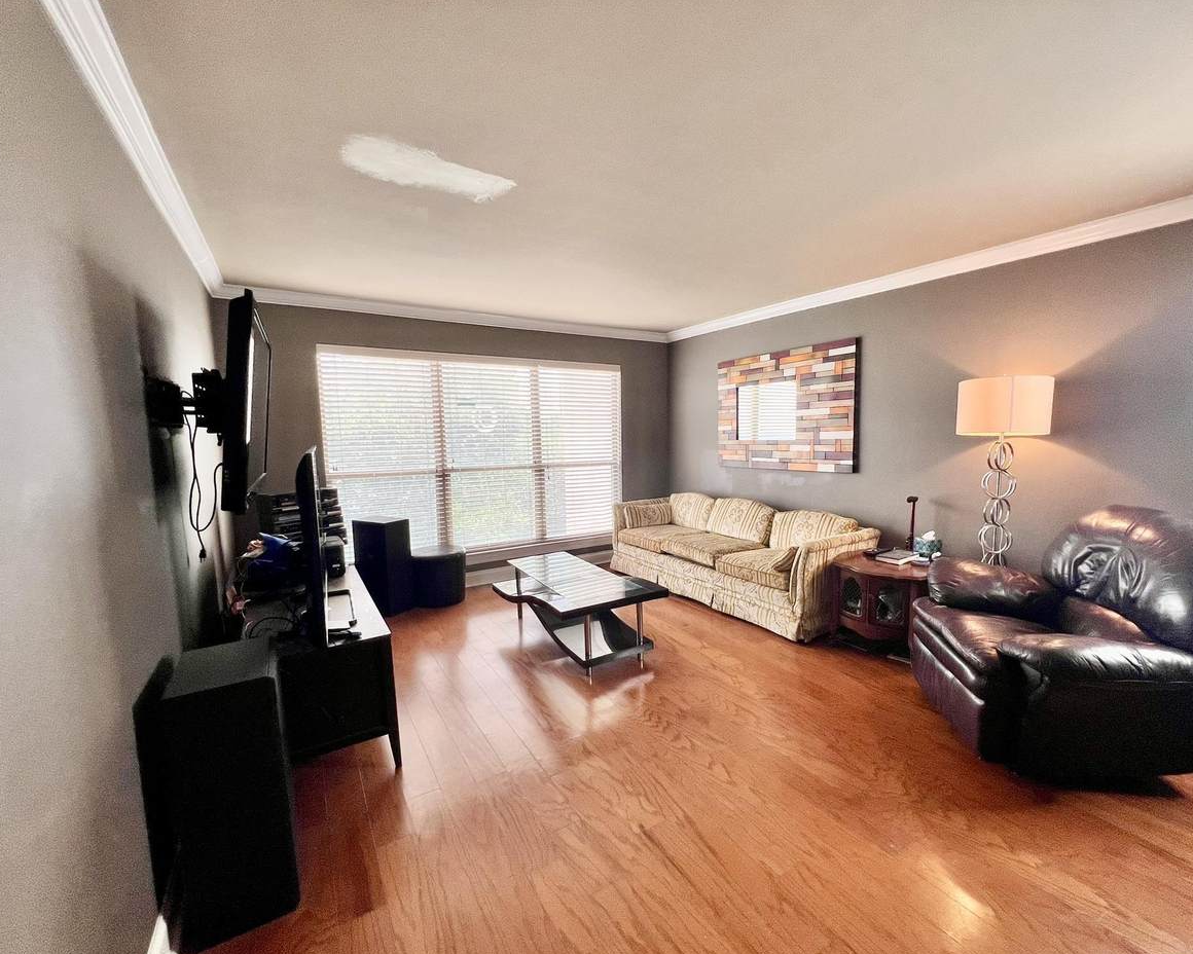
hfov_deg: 100.5
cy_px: 489
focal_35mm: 14
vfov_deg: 88.0
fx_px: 494
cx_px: 642
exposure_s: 1/99
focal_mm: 1.57
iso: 64
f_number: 1.8
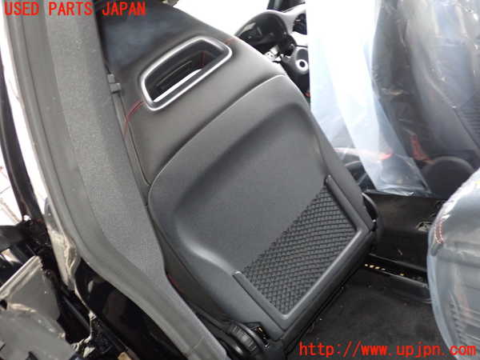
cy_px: 180
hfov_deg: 60.0
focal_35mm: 30
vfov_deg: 46.8
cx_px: 240
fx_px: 416
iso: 500
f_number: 2.3
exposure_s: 1/30
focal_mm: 5.4
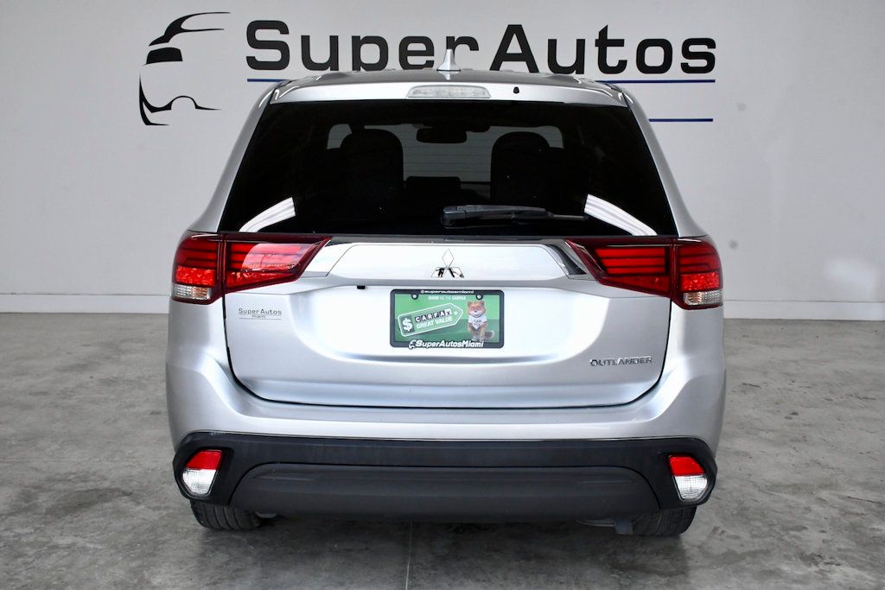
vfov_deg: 29.9
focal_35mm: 45
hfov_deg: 43.6
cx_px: 442
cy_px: 295
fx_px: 1106
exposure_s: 1/500
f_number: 11
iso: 2500
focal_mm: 30
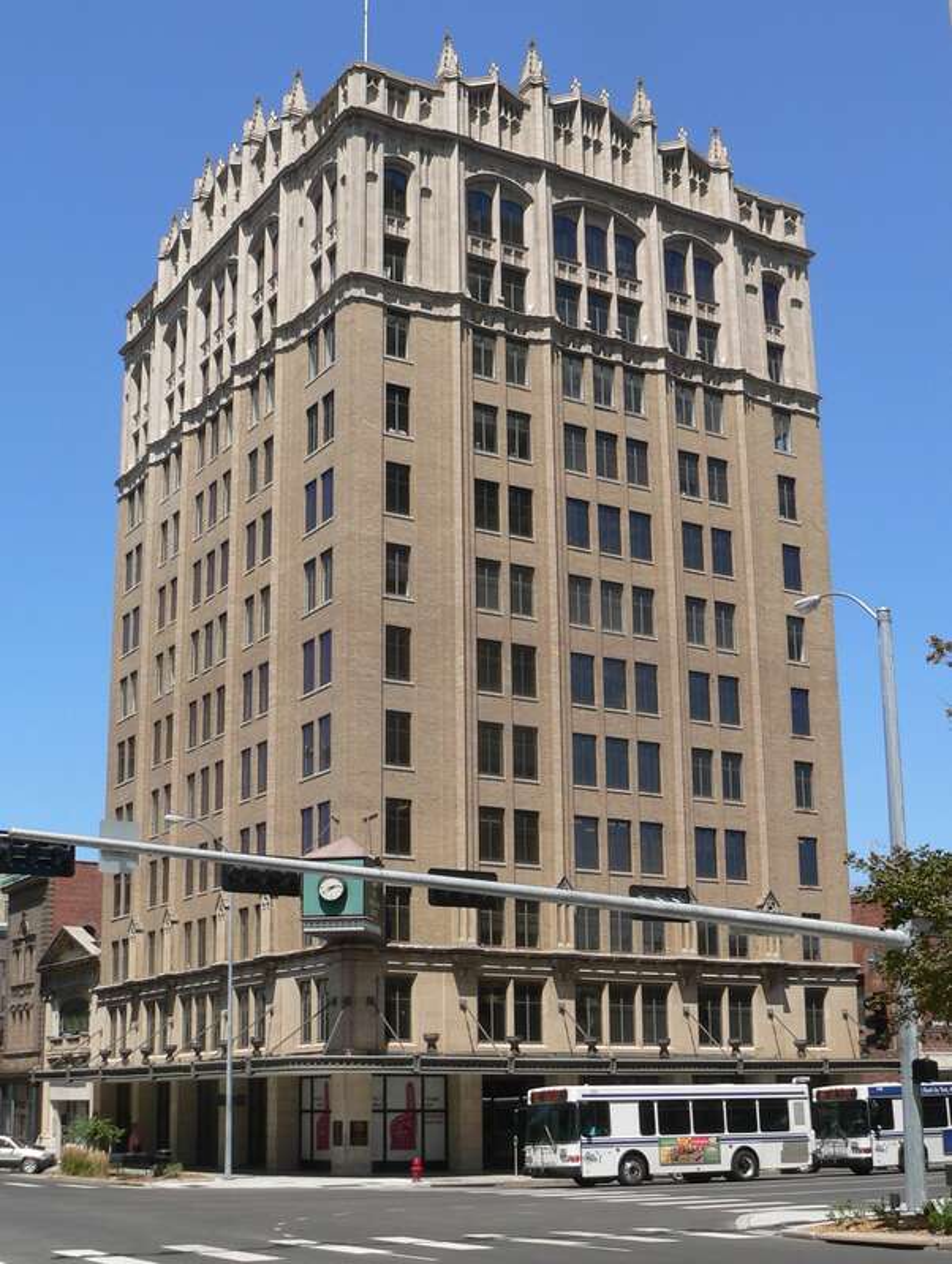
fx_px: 1317
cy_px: 632
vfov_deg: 51.3
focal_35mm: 36
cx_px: 476
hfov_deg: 39.7
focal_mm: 6
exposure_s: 1/500
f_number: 4.6
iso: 80
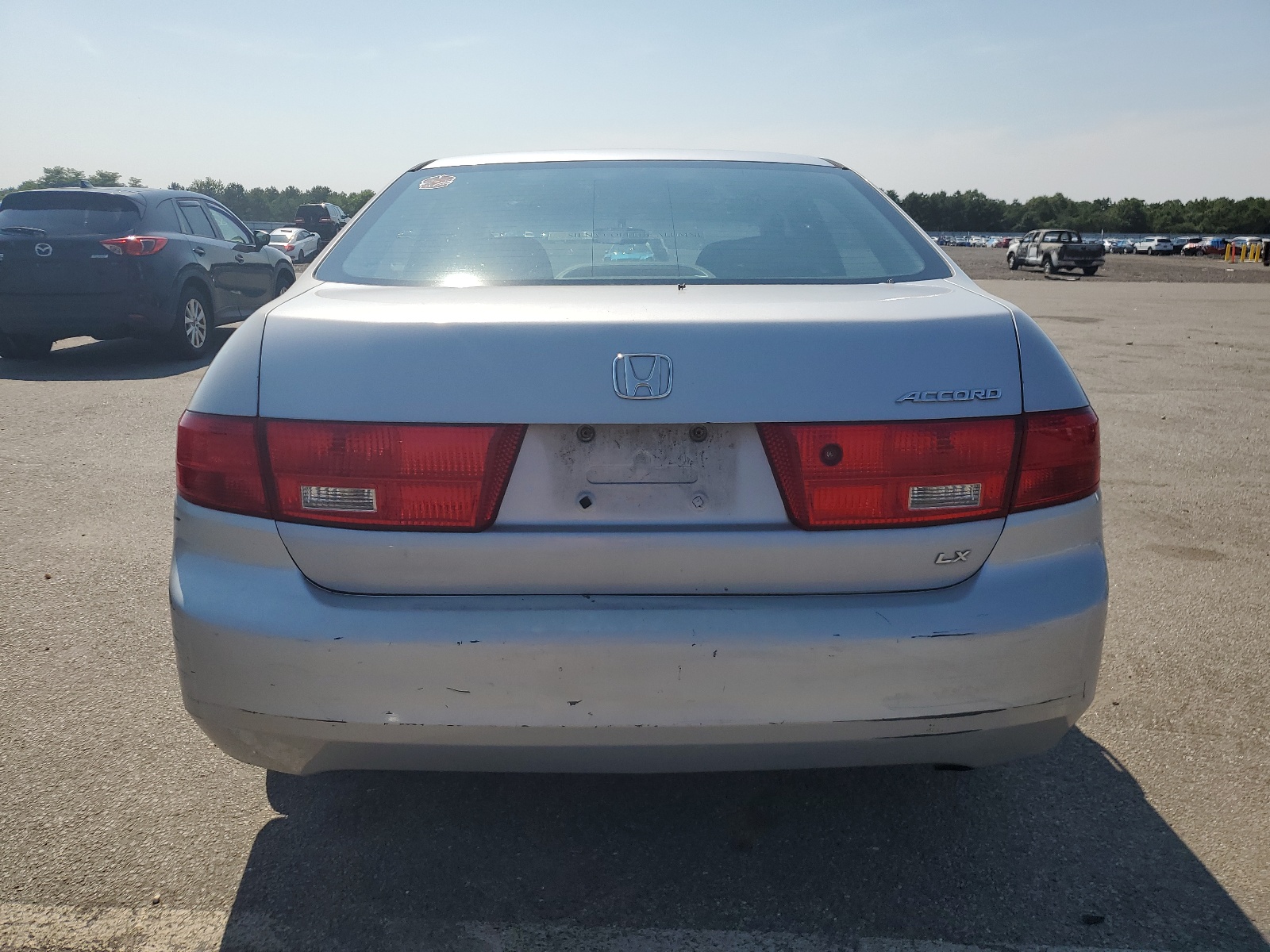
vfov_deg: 53.1
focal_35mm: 26
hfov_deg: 67.3
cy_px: 476
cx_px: 635
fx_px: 954
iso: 50
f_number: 1.5
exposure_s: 1/5000
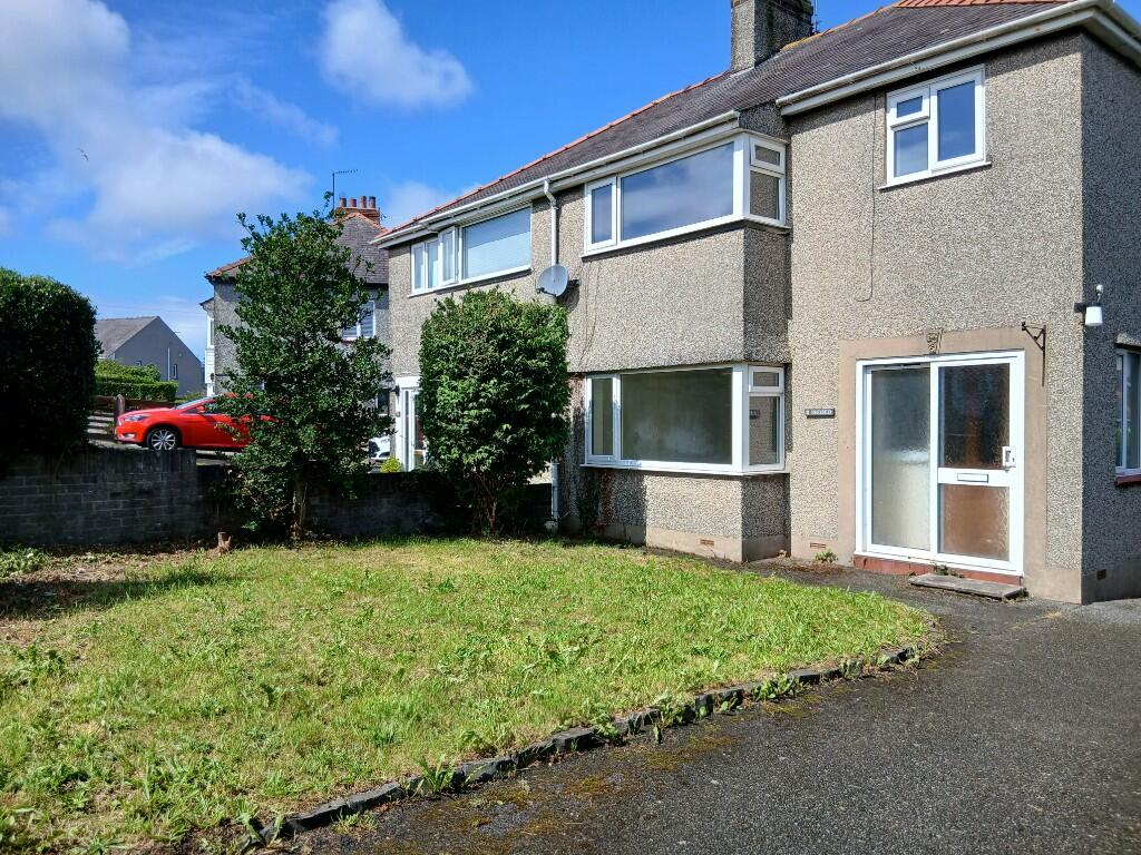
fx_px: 857
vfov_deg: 53.1
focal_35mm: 26
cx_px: 570
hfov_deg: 67.3
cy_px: 428
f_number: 1.8
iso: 20
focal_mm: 3.98
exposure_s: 1/545
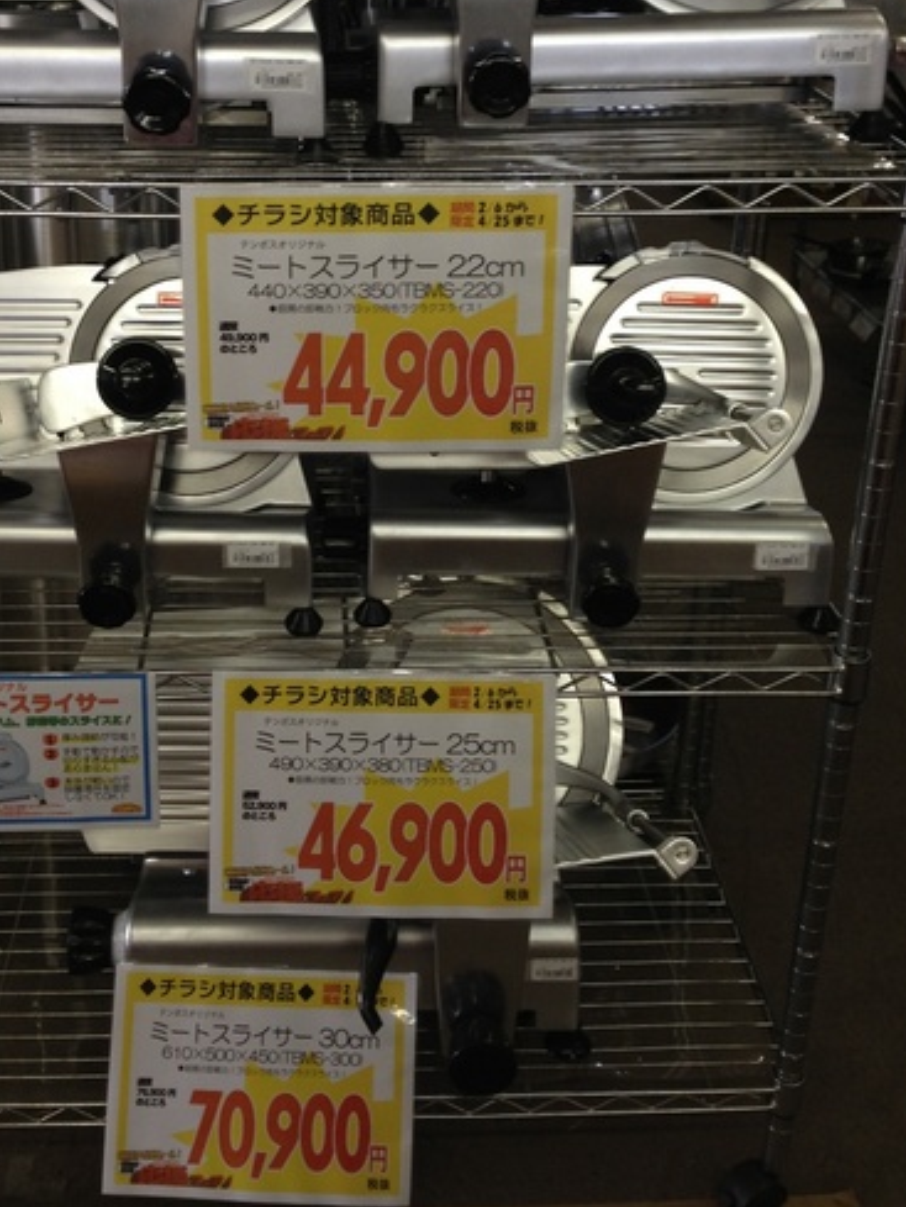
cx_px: 335
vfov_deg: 41.5
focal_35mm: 45
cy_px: 391
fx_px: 1570
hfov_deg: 32.0
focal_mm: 4.13
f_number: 2.4
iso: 50
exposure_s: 1/20
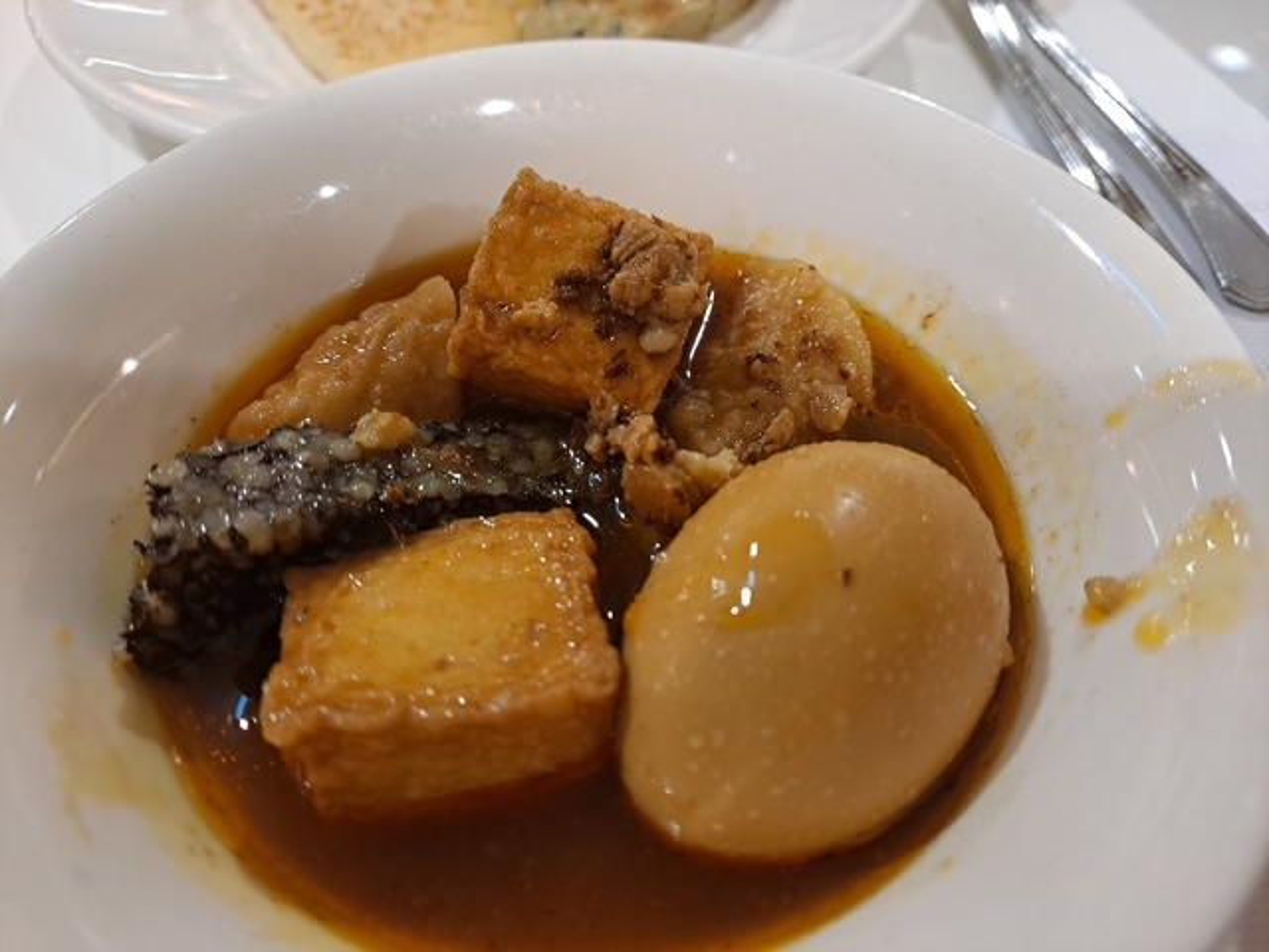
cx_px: 634
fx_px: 880
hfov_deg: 71.6
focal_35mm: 24
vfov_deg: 56.8
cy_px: 476
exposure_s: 1/60
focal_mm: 5.23
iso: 400
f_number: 1.8
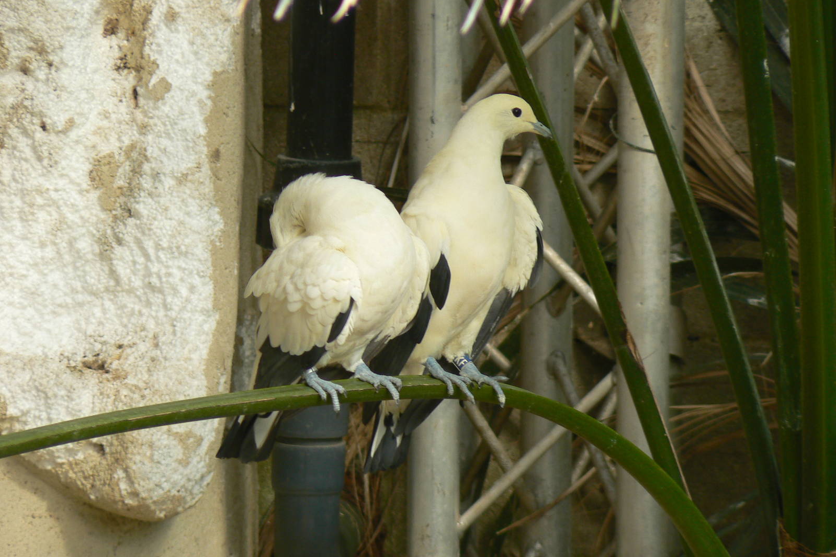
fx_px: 10448
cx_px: 418
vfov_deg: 3.1
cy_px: 272
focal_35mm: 450
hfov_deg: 4.6
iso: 80
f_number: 5
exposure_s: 1/100
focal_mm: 72
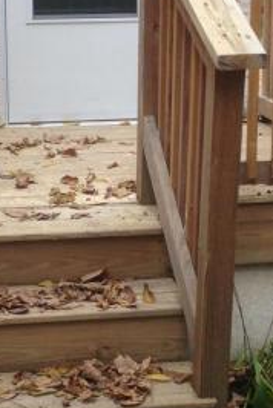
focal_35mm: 99
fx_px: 1123
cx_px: 87
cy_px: 127
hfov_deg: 13.8
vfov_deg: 20.5
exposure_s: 1/180
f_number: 2.4
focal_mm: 4.12
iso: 50
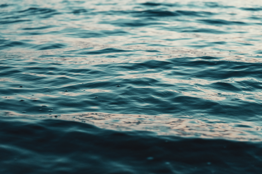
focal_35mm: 70
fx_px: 509
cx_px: 131
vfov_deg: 19.5
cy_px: 87
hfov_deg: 28.8
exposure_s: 1/160
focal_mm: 70
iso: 2500
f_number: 5.6
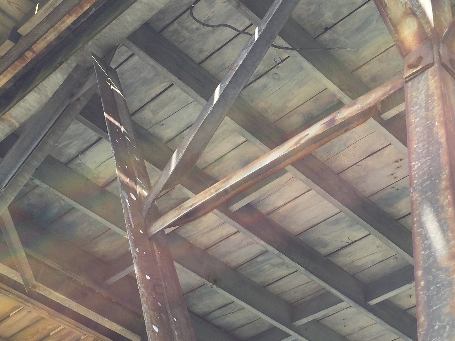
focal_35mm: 59
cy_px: 162
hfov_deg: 32.3
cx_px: 315
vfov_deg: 24.8
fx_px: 776
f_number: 2.2
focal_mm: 4.15
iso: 32
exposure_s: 1/732
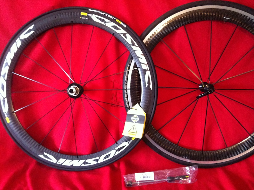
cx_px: 127
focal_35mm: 35
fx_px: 257
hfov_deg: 52.7
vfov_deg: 40.6
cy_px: 95
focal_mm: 3.85
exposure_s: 1/15
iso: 500
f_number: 2.8
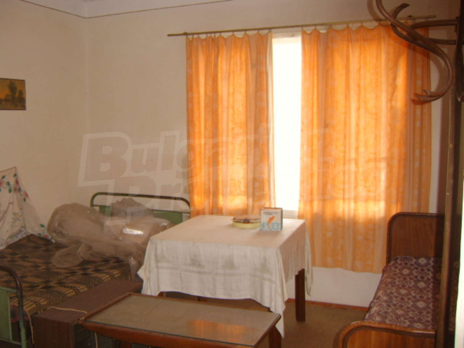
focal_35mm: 31
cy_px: 174
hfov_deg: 58.4
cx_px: 232
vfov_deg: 45.4
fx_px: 416
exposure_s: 1/30
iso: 141
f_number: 2.7
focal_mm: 8.13
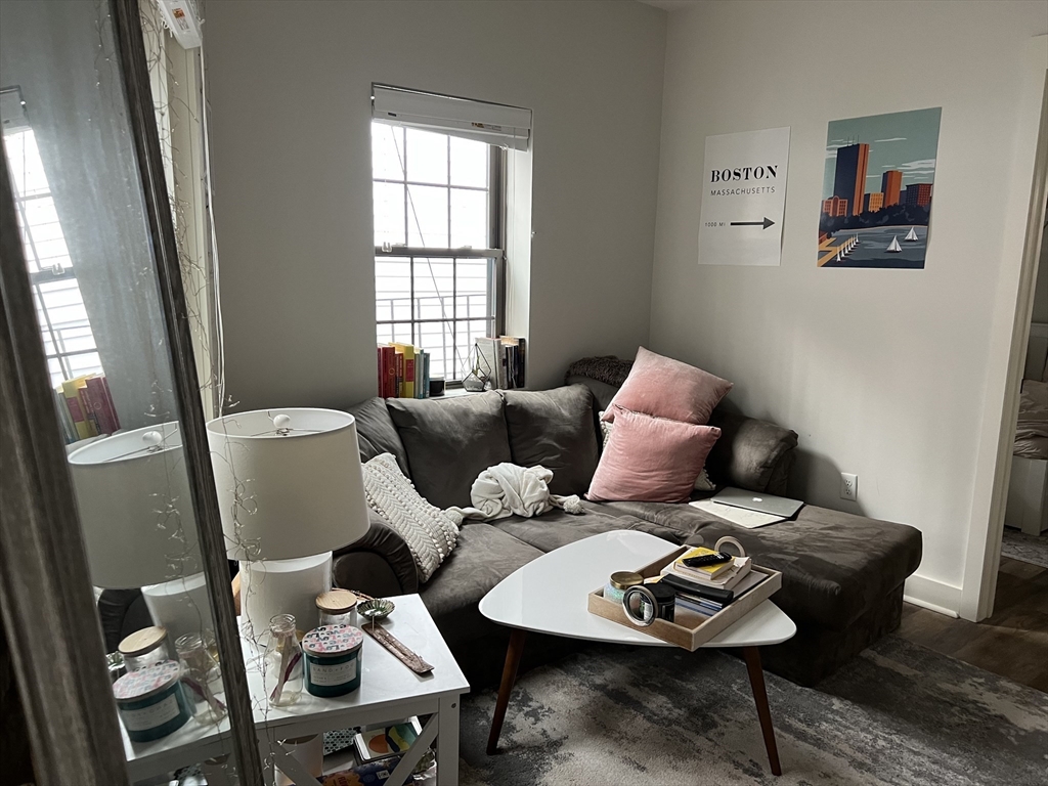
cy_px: 393
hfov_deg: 67.3
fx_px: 787
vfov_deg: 53.1
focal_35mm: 26
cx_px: 524
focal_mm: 5.7
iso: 160
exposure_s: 1/60
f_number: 1.5
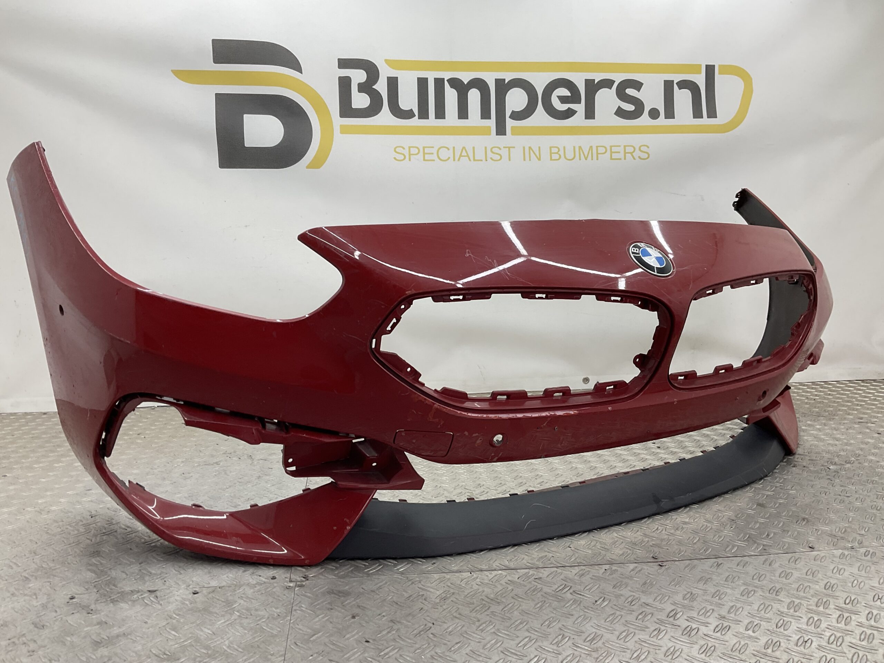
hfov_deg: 61.7
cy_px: 332
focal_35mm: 29
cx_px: 442
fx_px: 741
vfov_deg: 48.2
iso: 25
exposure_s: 1/100
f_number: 1.8
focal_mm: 3
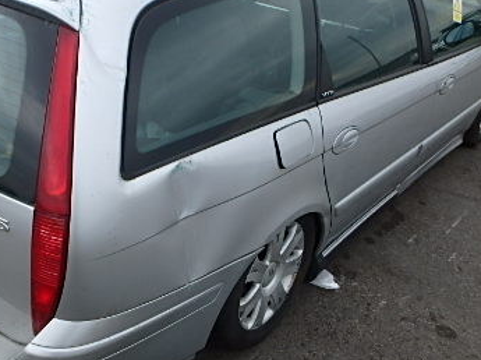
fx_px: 541
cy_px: 208
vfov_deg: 36.7
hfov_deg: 46.7
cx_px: 138
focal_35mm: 39
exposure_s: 1/320
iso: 125
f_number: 3.5
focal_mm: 3.7
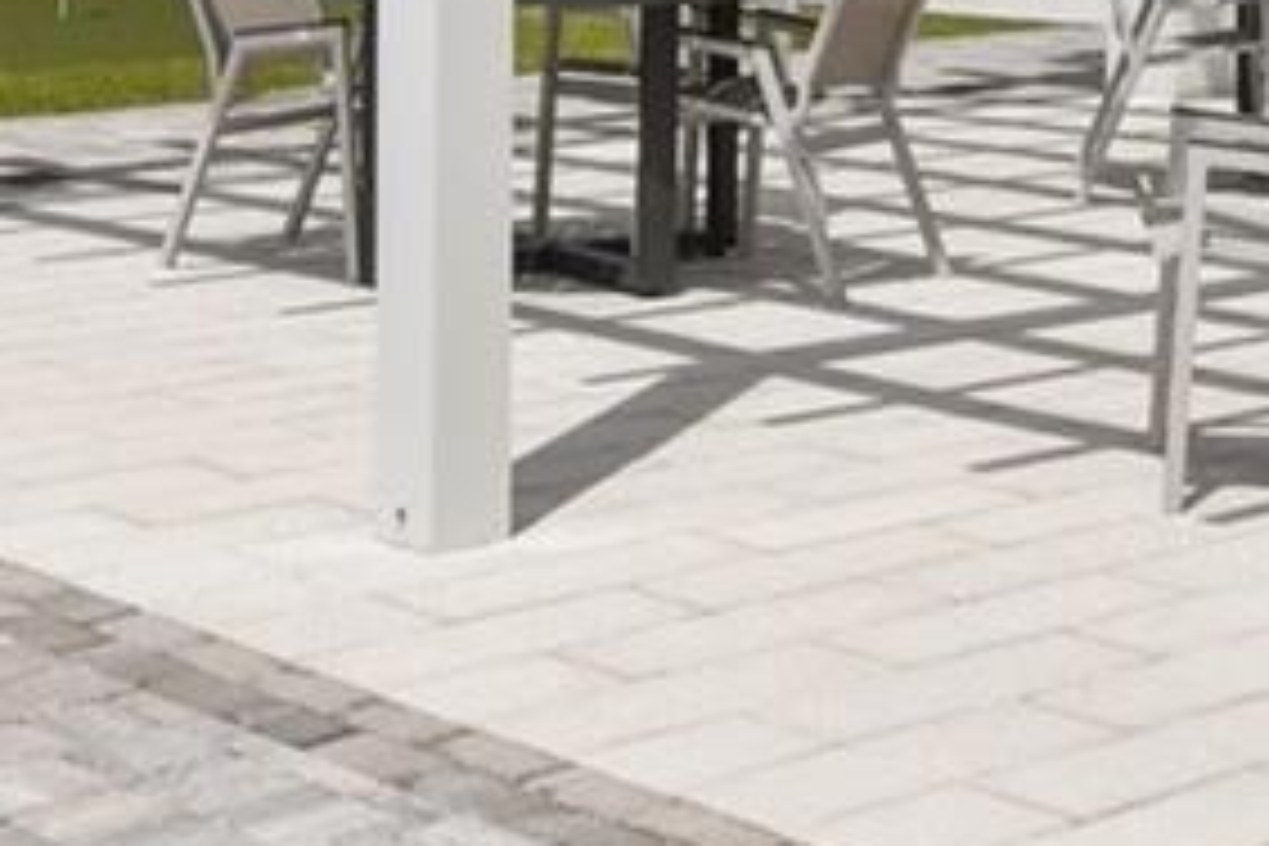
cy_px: -261
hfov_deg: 23.7
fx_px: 2996
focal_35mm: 85
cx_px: 918
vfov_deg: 15.3
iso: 100
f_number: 7.1
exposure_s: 1/500
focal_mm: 10
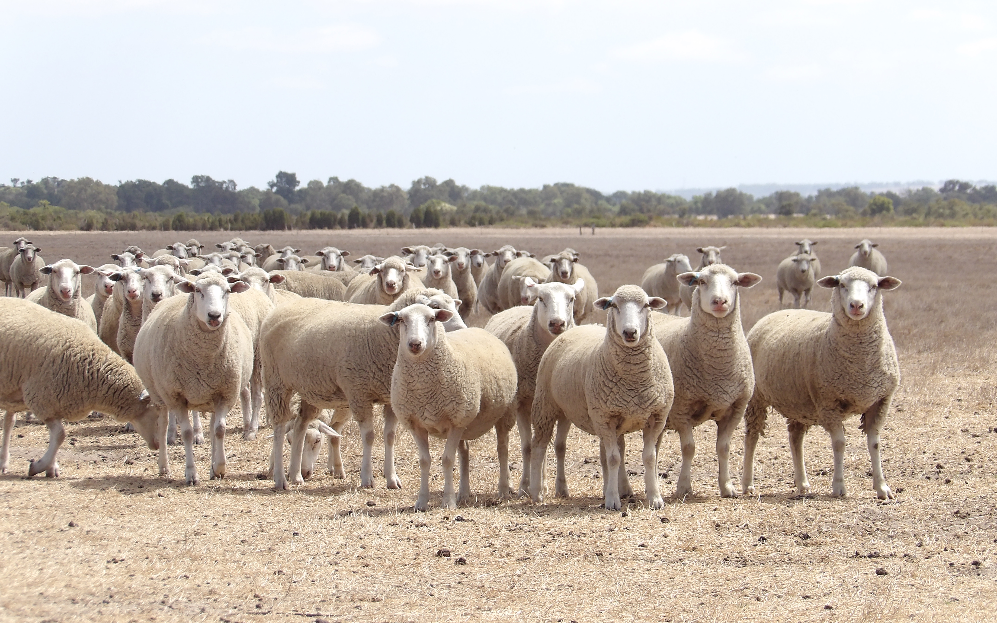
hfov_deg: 10.9
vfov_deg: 6.8
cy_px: 269
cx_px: 486
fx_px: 5217
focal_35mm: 192
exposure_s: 1/480
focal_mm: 30.2
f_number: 4.4
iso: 100
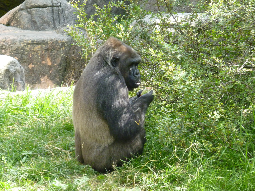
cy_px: 96
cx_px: 128
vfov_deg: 6.5
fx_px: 1694
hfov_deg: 8.6
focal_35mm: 230
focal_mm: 36
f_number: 5.9
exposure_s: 1/125
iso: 400
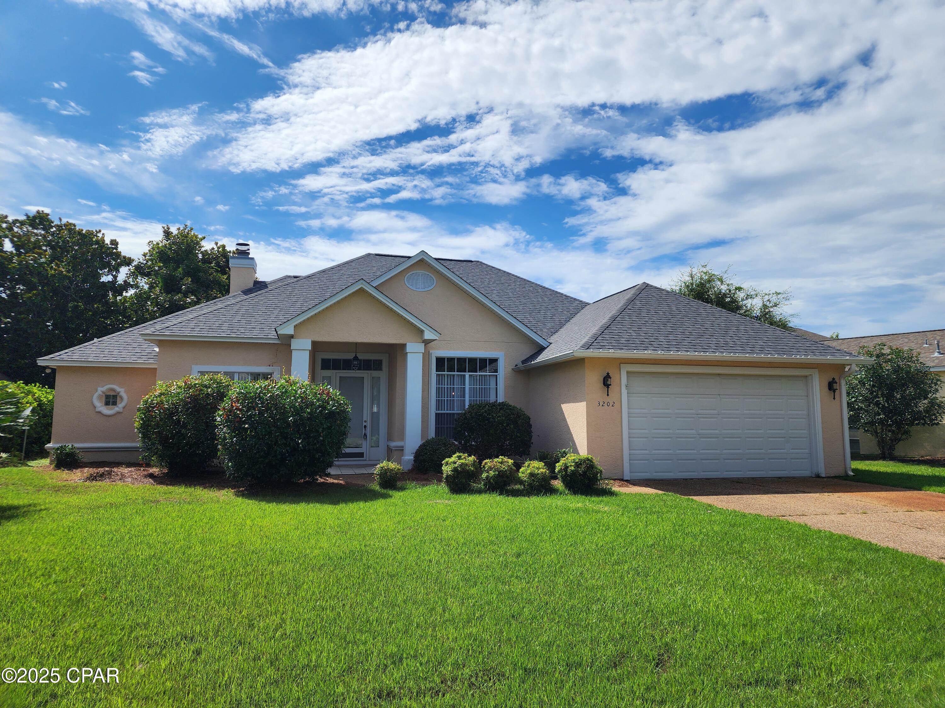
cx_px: 472
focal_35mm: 23
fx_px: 628
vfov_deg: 58.9
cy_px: 354
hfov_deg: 73.9
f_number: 1.8
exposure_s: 1/2565
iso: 12
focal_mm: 6.4
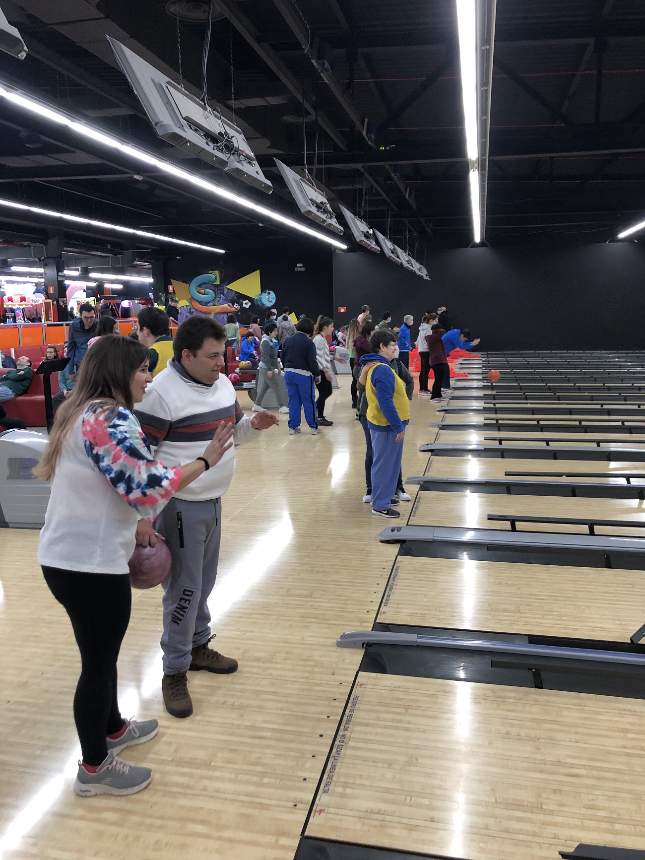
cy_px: 430
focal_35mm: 28
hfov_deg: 49.8
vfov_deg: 63.4
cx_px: 322
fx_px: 696
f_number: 1.8
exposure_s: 1/17
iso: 80
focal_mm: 3.99
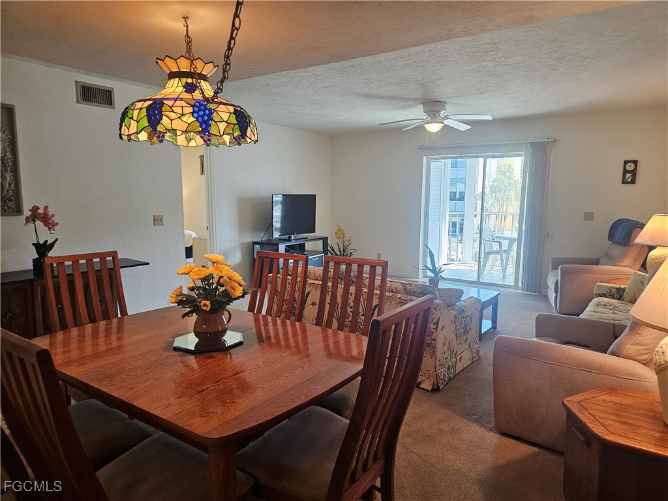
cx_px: 334
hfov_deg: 73.9
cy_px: 250
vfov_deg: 58.9
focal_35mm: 23
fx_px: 444
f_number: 1.7
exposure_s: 1/120
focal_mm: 6.3
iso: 200
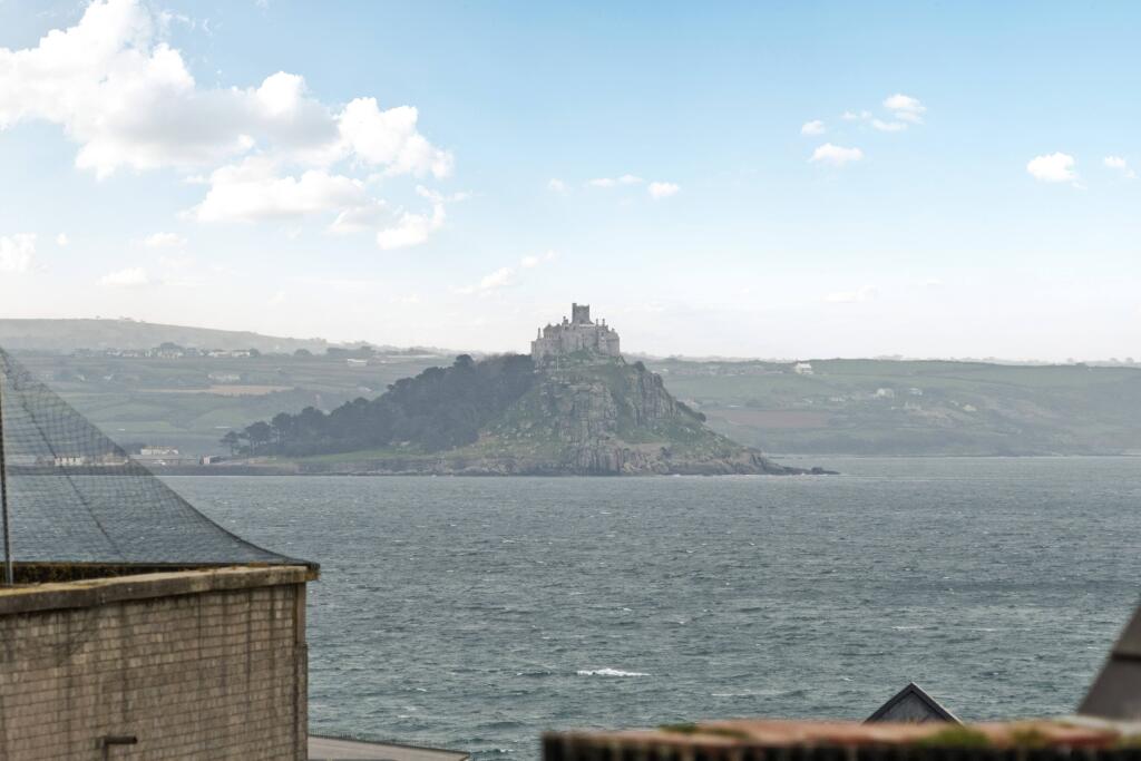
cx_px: 570
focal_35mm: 276
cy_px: 380
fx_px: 8748
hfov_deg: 7.5
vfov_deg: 5.0
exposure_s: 1/320
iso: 400
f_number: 8
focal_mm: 184
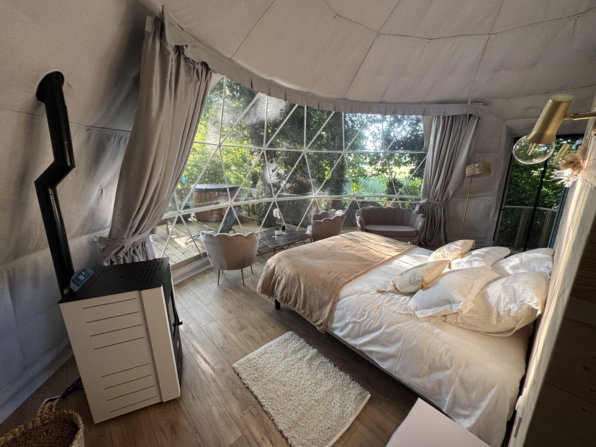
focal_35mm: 14
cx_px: 298
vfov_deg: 85.7
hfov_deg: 102.1
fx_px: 241
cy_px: 224
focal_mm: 2.22
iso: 160
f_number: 2.2
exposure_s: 1/99
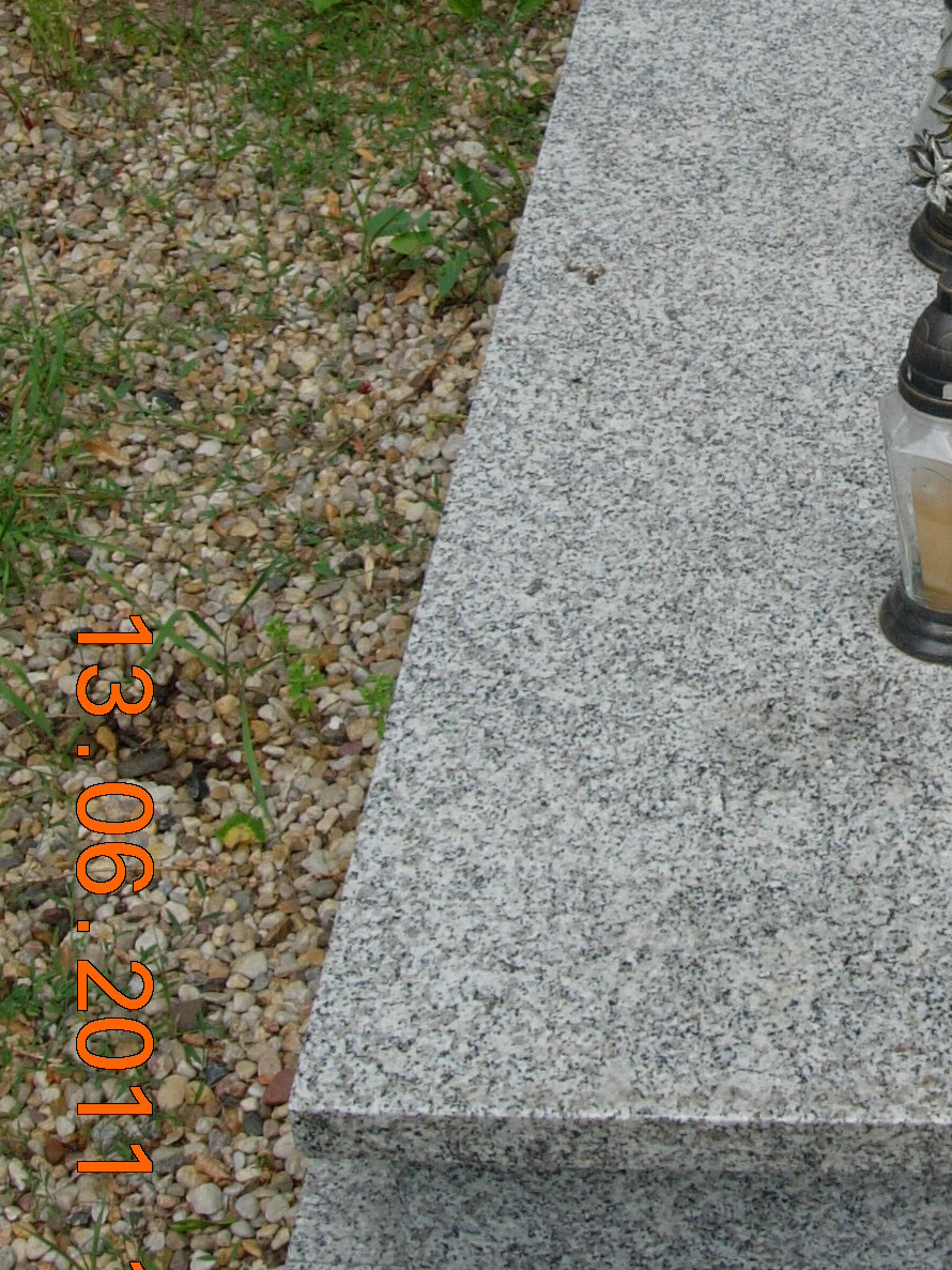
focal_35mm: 83
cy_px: 270
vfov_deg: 23.2
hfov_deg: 17.4
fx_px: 3044
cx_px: 935
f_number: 4.8
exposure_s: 1/373
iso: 64
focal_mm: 7.8
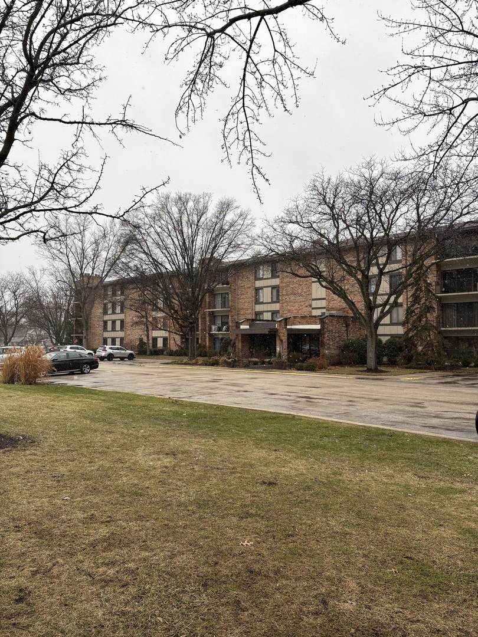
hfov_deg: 53.1
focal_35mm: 26
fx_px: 479
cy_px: 318
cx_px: 239
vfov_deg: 67.3
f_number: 1.6
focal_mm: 5.96
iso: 50
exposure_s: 1/433
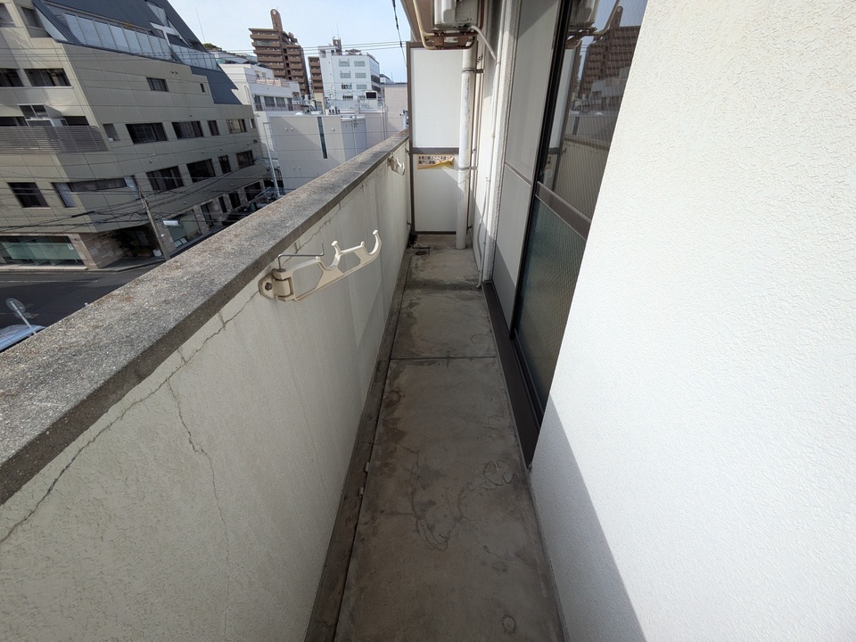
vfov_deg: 85.7
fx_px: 346
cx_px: 428
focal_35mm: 14
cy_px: 321
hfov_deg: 102.1
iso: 50
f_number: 2.2
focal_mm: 1.83
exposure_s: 1/982
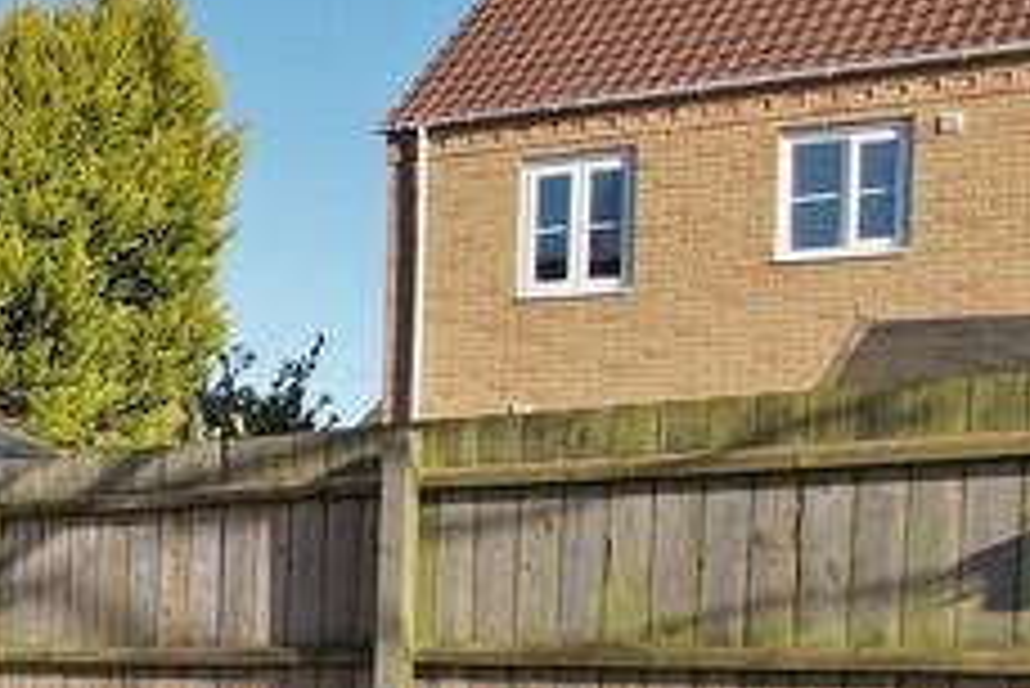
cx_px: -405
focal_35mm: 67
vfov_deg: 19.9
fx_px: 1918
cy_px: 634
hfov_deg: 24.9
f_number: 7.1
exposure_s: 1/200
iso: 100
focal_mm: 10
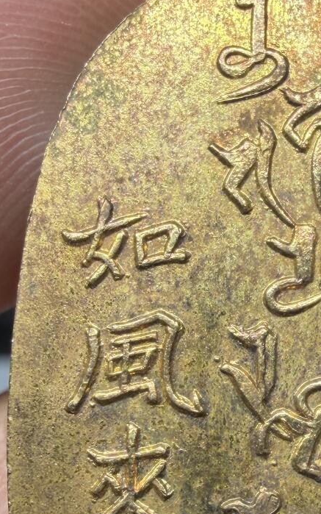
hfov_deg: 18.1
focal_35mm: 71
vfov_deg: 27.8
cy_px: 468
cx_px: 282
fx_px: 994
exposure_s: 1/121
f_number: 2.2
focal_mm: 2.22
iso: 50
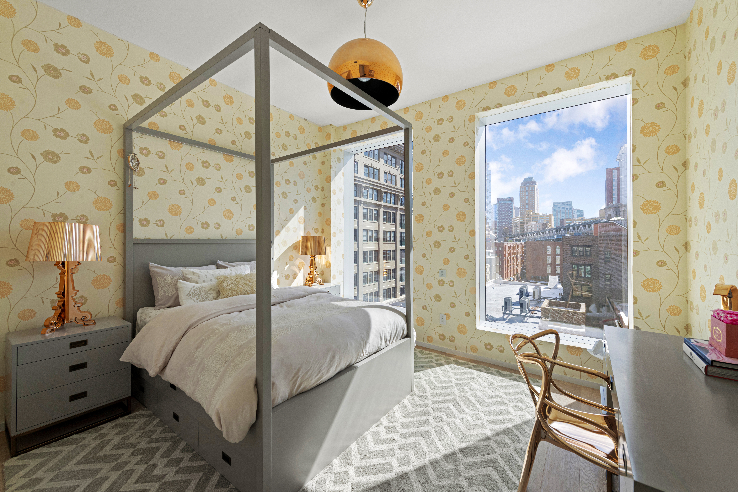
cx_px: 369
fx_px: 287
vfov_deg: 81.2
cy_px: 246
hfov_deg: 104.3
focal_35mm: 14
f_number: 10
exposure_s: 1/100
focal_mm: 14
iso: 320
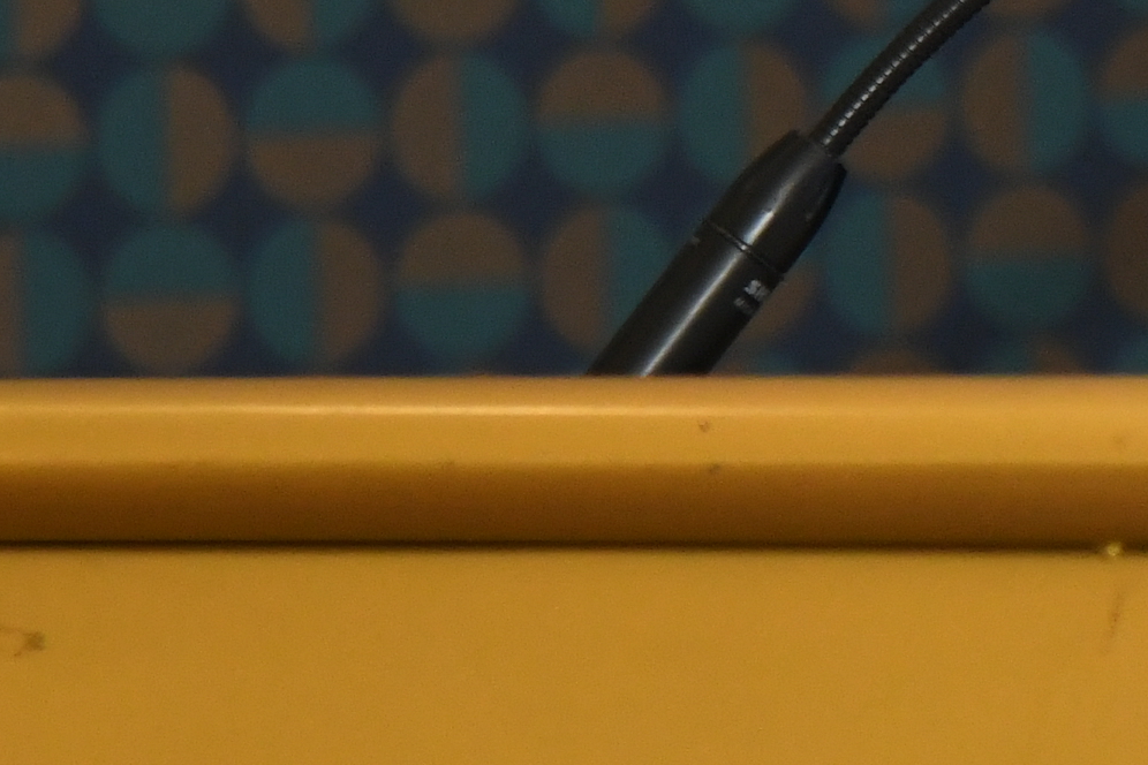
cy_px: -379
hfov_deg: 2.8
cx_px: 2304
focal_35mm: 746
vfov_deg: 1.8
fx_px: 23787
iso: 1600
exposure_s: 1/160
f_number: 4.5
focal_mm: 120
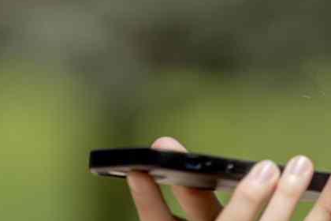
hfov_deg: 4.2
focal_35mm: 488
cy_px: 177
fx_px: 4487
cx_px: 400
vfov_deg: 2.8
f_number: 2.8
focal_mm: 200
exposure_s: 1/4000
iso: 100
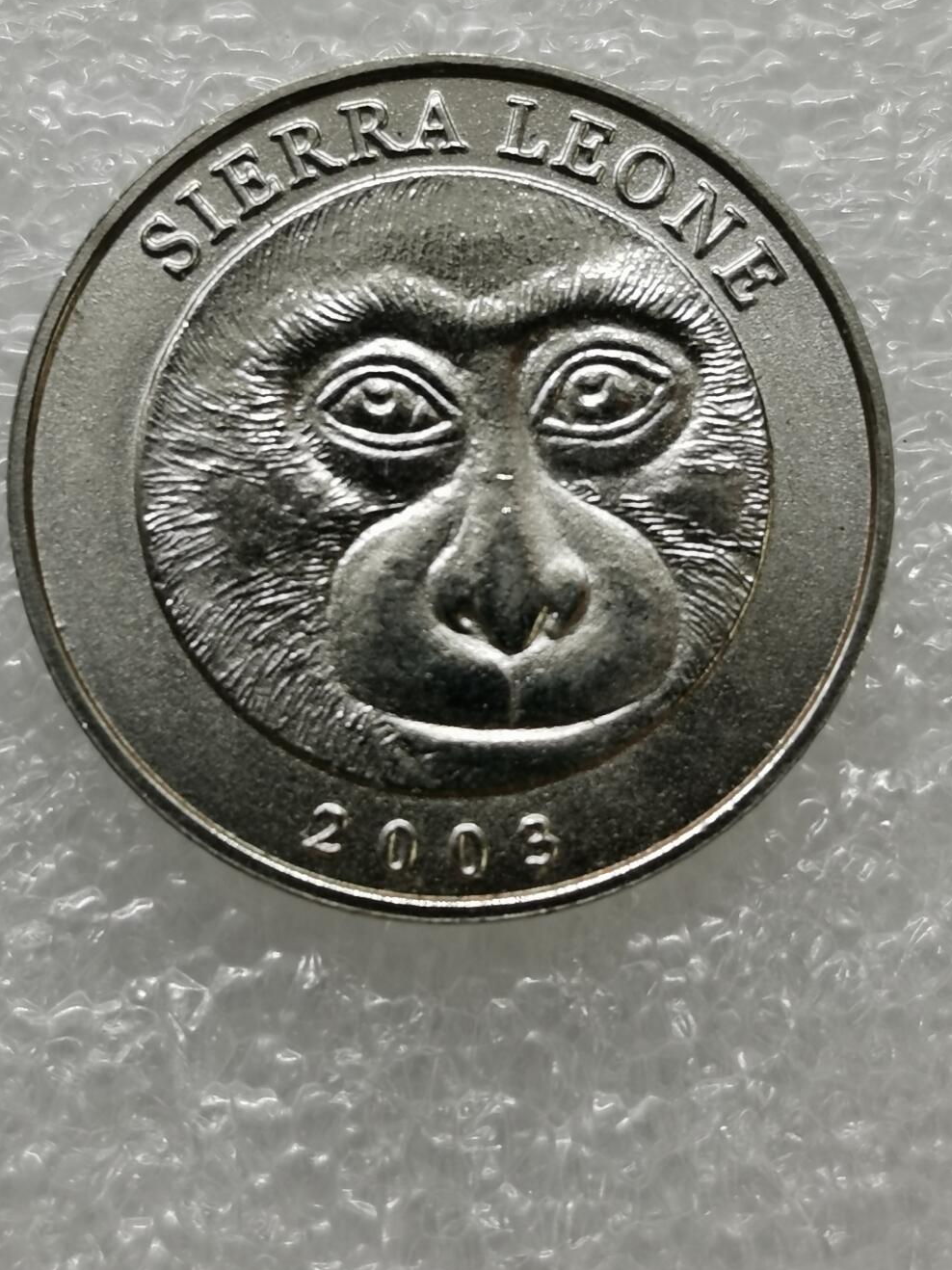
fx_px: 3558
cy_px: 468
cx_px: 449
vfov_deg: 20.2
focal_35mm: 97
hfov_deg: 15.2
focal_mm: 5.56
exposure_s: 1/129
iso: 50
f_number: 1.6
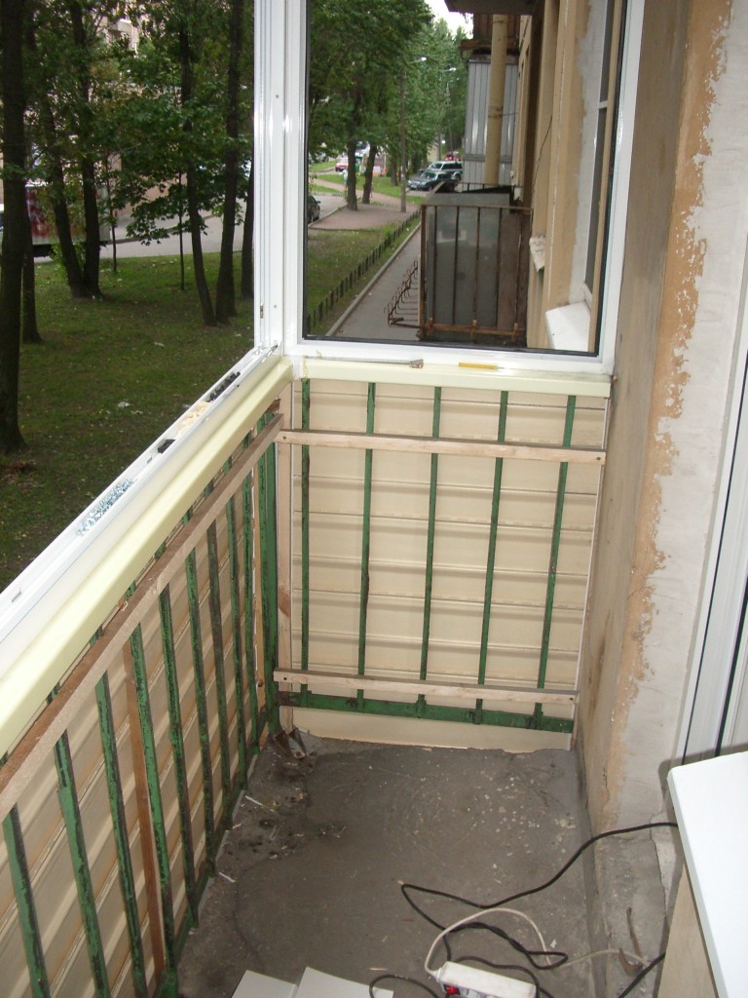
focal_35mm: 35
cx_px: 374
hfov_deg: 40.7
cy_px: 499
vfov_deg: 52.6
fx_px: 1008
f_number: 2.6
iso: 200
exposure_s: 1/60
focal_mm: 5.8
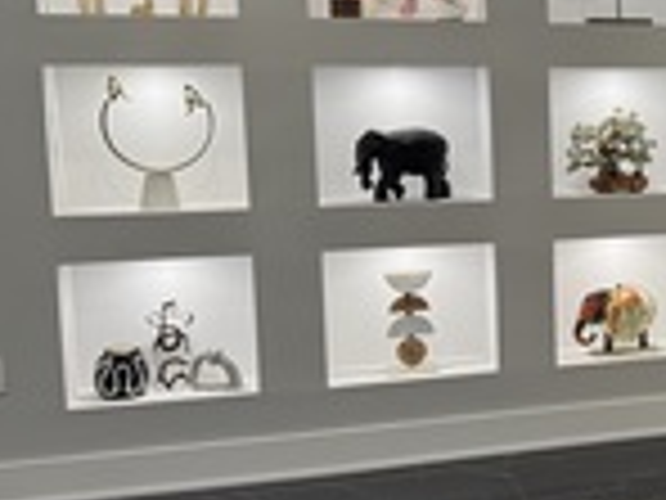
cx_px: 792
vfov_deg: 22.6
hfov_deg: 26.6
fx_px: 1251
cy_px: 225
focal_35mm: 65
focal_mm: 6.76
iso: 100
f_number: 1.78
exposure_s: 1/120
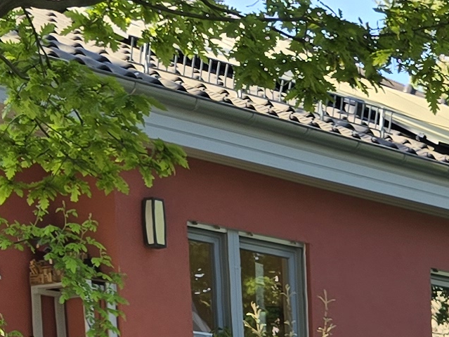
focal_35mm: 144
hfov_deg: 12.9
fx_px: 1867
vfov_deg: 8.9
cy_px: 929
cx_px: 686
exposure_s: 1/215
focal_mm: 6.3
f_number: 1.7
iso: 12
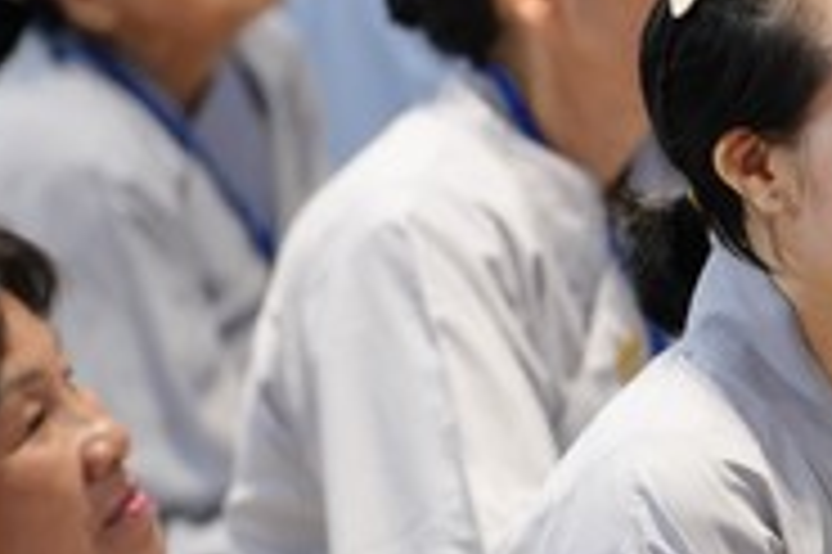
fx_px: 12145
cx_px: 783
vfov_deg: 2.6
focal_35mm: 526
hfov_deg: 3.9
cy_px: 390
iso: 1250
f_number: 2.8
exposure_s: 1/125
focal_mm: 150
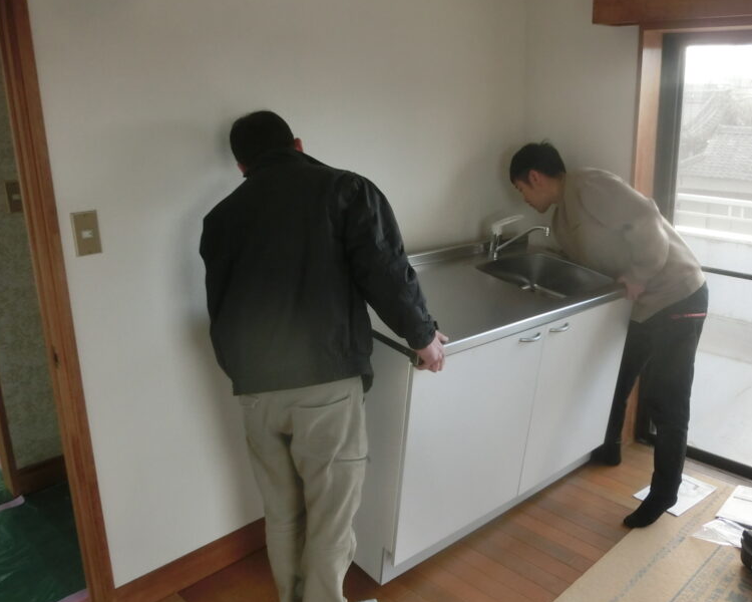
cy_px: 284
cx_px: 470
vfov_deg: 45.8
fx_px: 712
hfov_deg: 55.0
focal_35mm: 32
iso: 160
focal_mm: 4.24
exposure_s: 1/125
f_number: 3
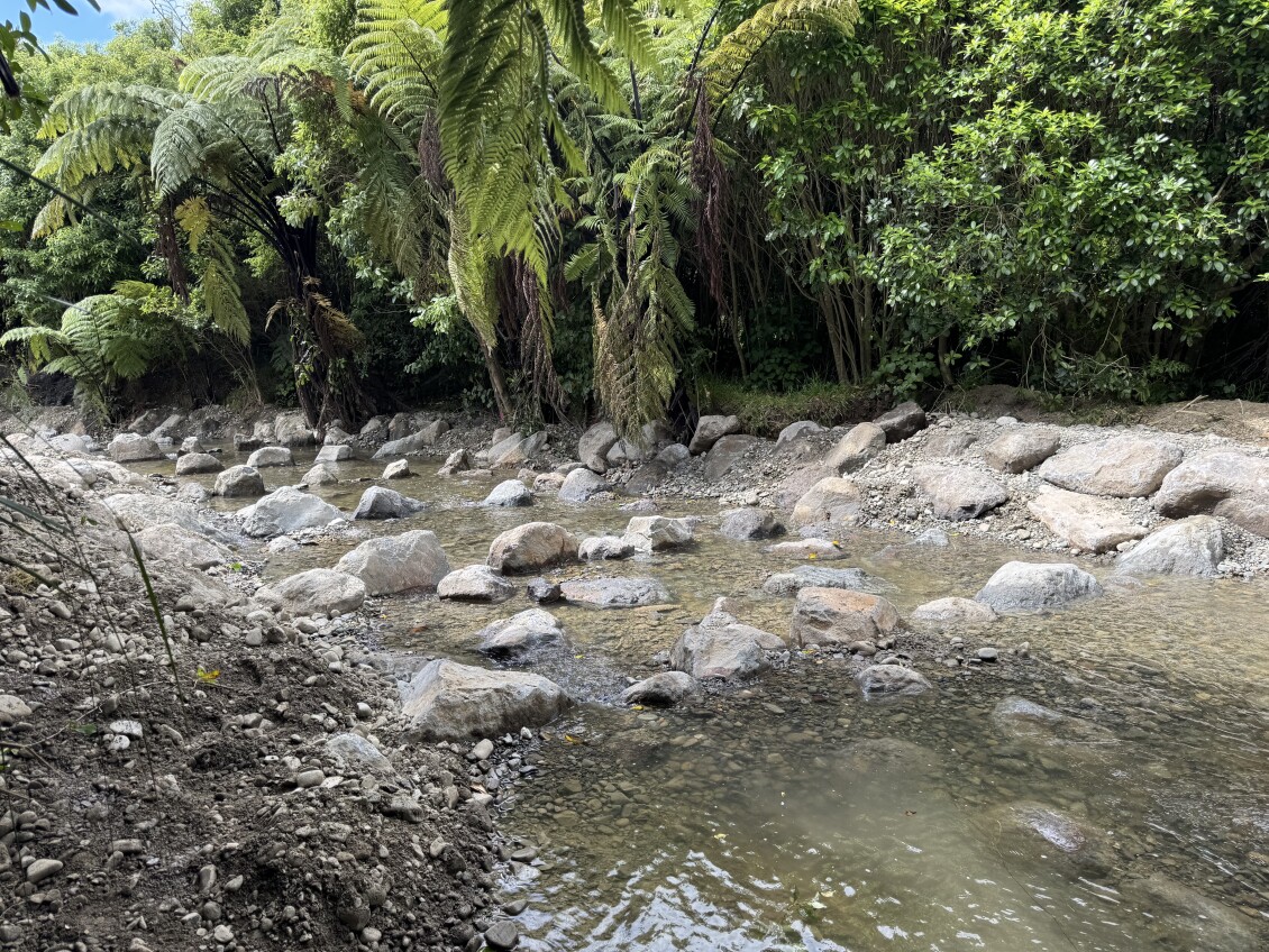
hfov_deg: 71.6
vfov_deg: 56.8
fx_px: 880
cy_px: 476
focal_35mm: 24
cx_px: 634
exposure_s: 1/925
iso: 80
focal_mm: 6.76
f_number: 1.78
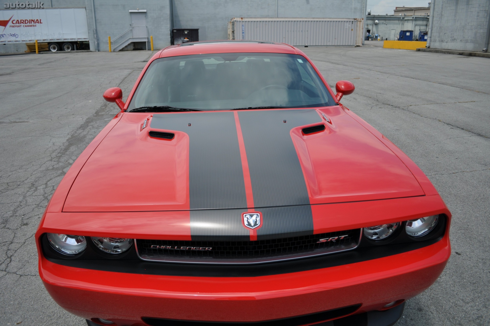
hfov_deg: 67.4
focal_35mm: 27
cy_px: 163
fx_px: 367
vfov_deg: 47.8
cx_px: 245
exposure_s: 1/2000
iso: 200
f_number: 3.5
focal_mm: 18
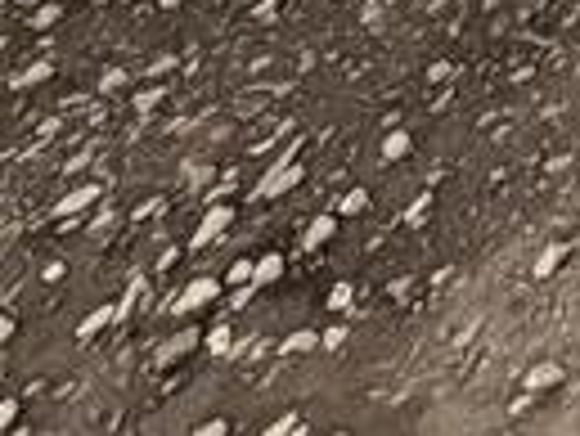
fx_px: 1627
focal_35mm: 97
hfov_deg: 12.9
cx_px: 1542
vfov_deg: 10.1
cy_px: -957
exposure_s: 1/416
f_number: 2.2
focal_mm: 2.22
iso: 40
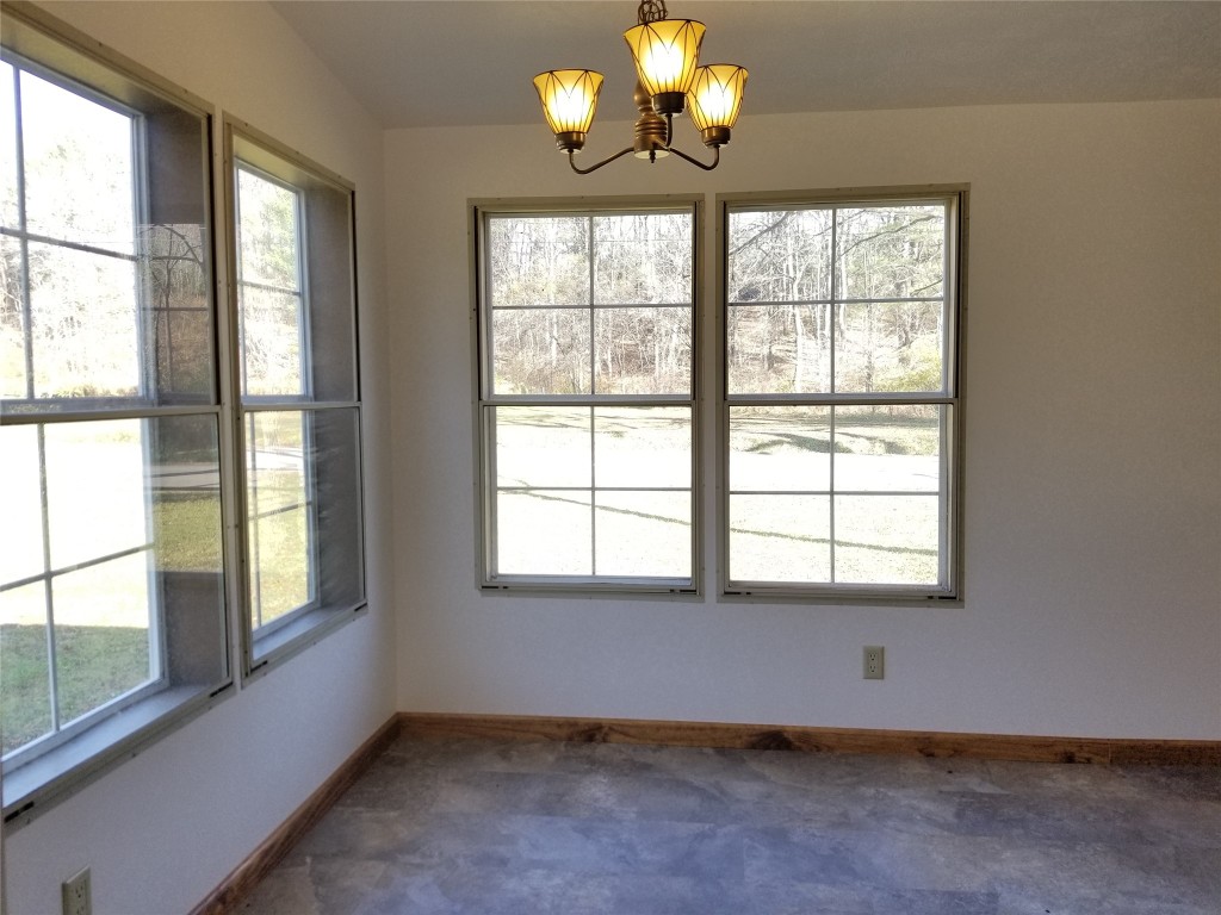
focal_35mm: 26
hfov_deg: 67.3
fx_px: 917
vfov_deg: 53.1
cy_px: 458
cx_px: 610
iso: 50
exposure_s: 1/127
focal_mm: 4.25
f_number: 1.7
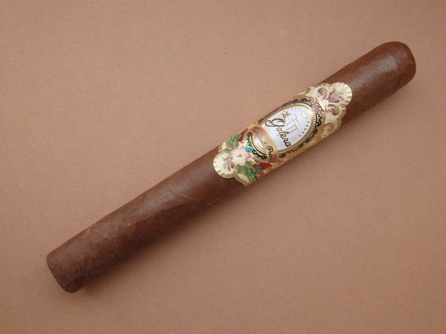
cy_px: 167
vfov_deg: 38.7
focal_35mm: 37
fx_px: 477
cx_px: 223
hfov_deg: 50.1
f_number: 3.6
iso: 125
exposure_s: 1/13
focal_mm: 6.6
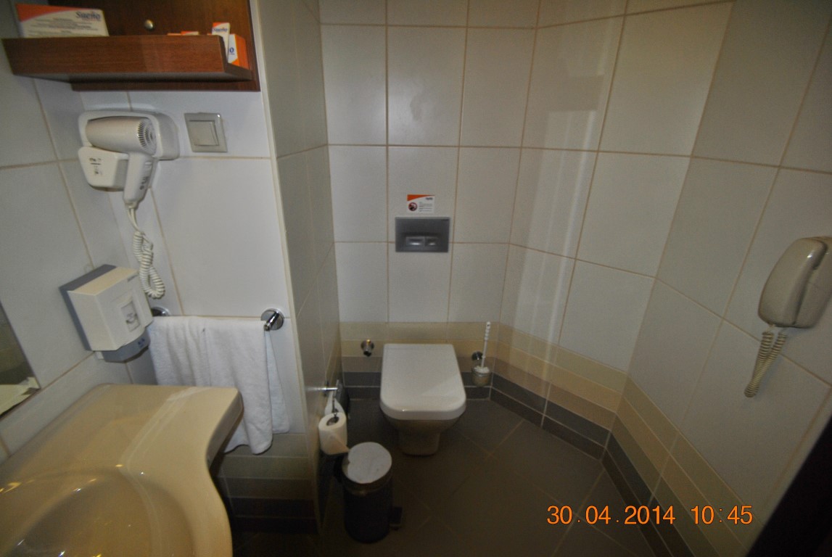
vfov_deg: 77.5
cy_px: 278
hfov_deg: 100.3
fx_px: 347
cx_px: 416
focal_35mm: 15
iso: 200
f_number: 3.5
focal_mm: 10
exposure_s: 1/60
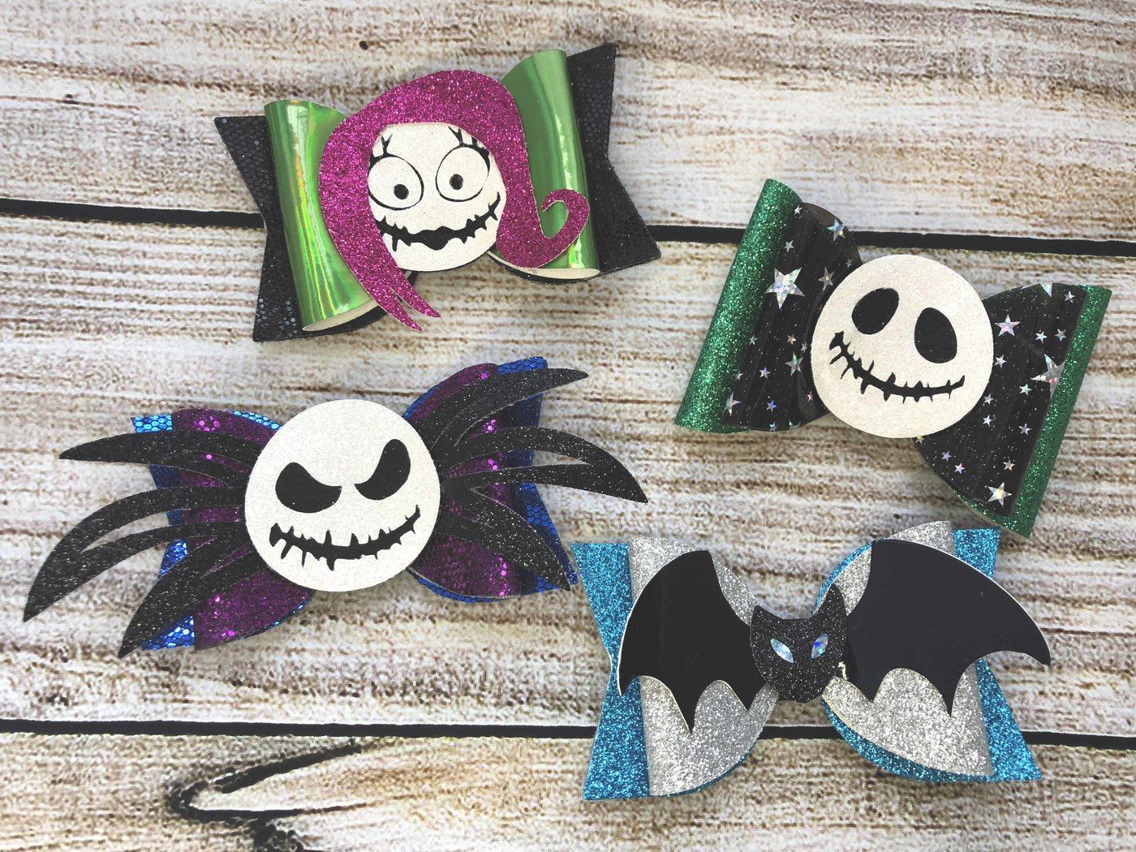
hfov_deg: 63.4
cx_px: 568
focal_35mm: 28
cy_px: 426
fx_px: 919
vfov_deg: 49.7
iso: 32
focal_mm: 3.99
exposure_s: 1/35
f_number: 1.8
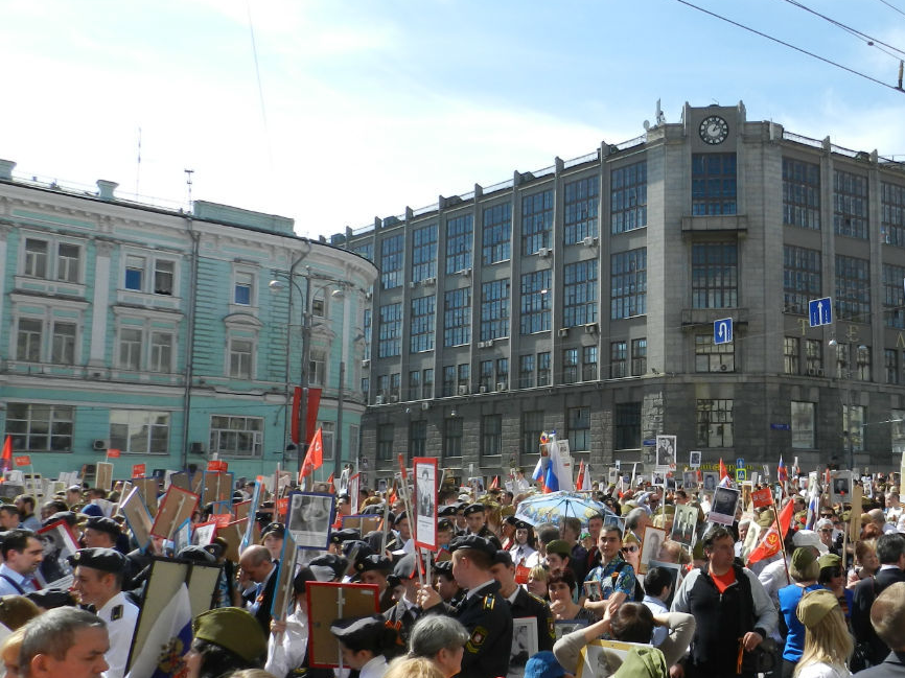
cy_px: 405
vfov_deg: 41.6
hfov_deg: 52.2
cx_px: 652
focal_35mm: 34
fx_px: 889
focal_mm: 4
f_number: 4
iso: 160
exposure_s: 1/800
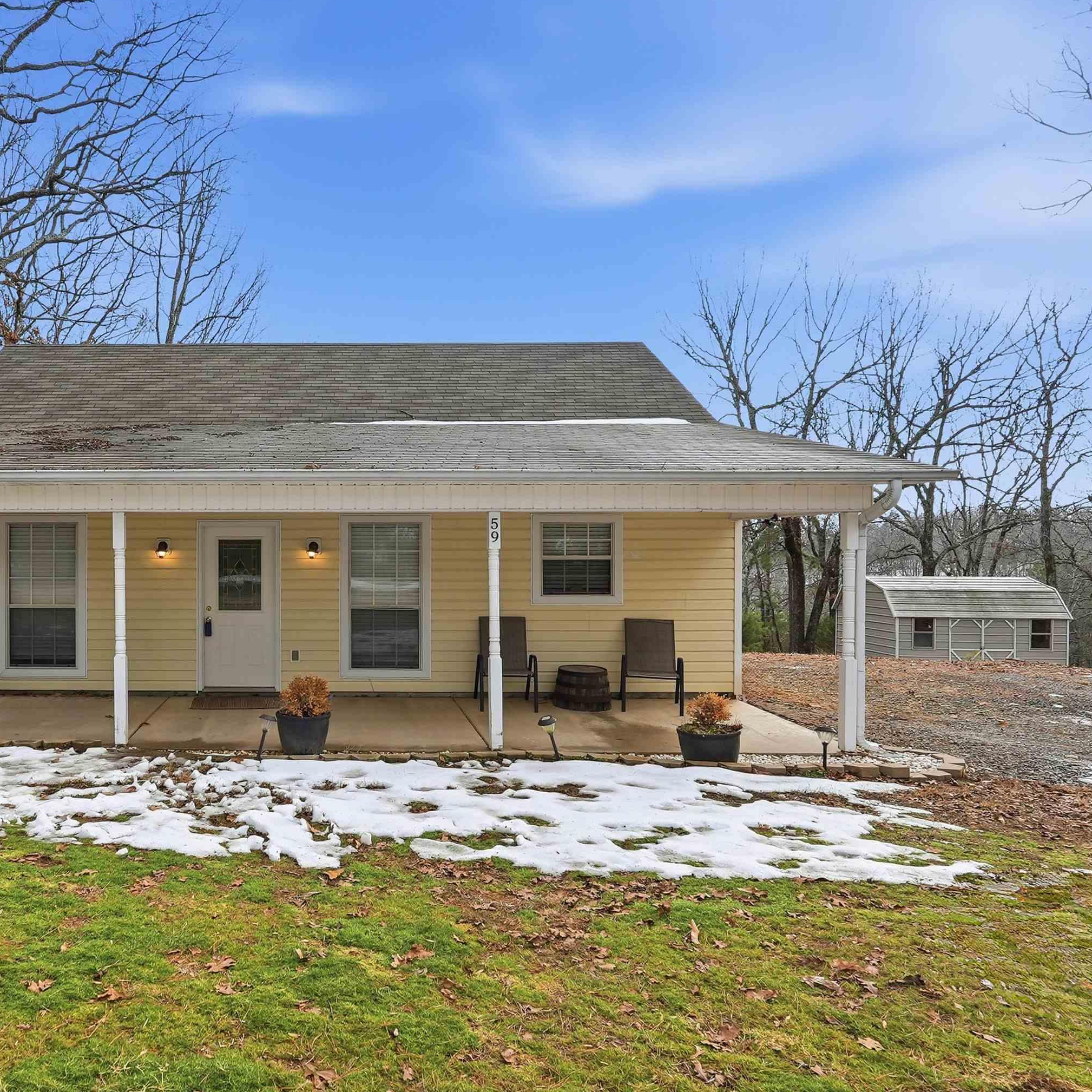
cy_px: 539
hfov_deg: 65.2
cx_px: 318
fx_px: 808
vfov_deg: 68.1
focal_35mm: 23
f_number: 9
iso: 250
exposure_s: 1/400
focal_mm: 17.5
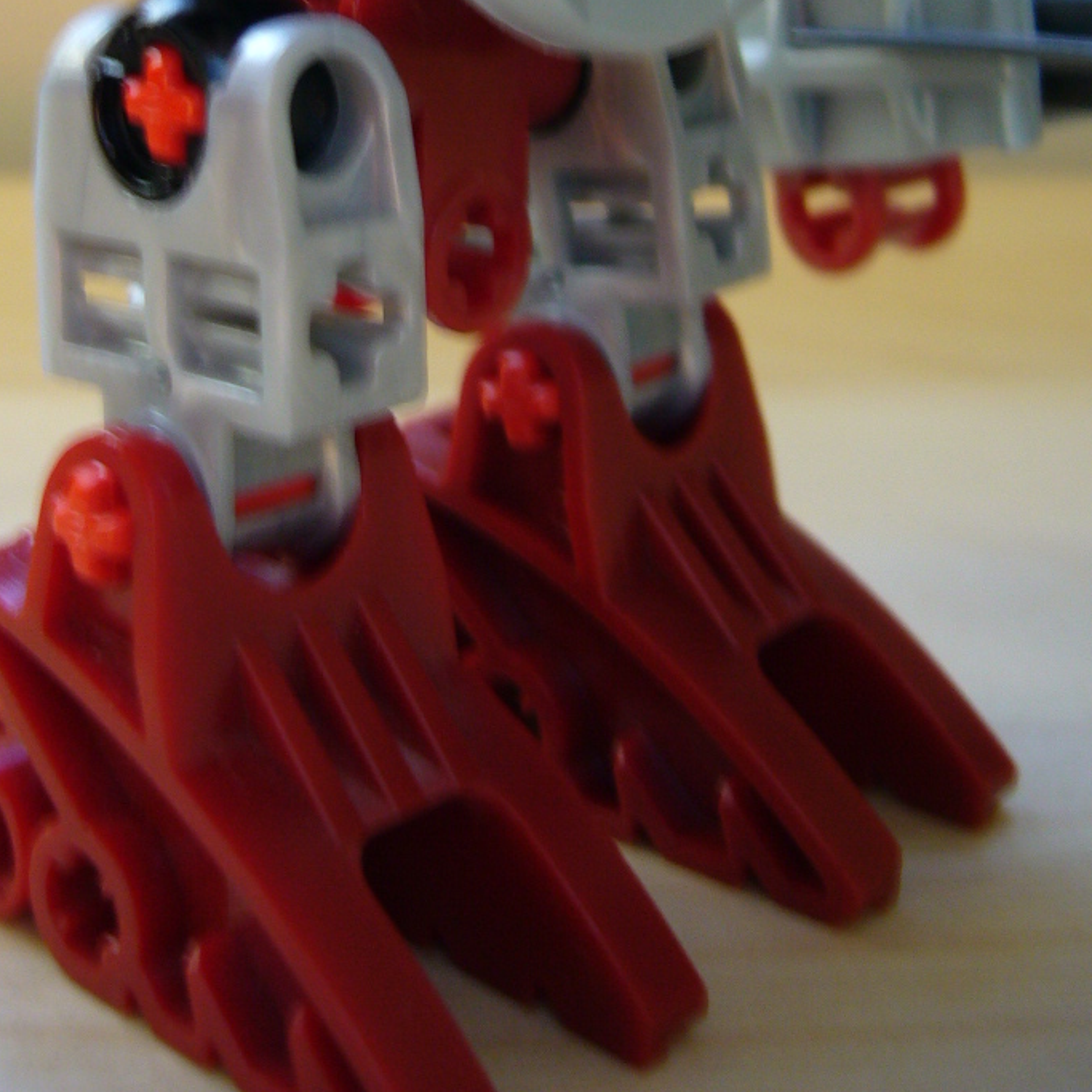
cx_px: 489
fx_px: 2070
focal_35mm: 58
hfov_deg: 29.5
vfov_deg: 28.5
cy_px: 122
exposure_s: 1/15
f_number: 2.8
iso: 100
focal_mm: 5.8
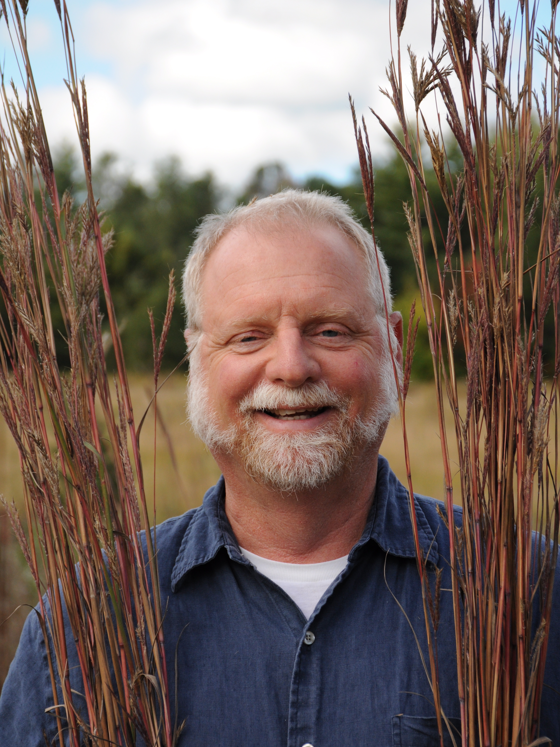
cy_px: 389
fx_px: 2459
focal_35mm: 114
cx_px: 280
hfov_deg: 13.0
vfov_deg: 17.3
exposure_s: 1/800
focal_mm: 70
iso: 400
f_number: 6.3
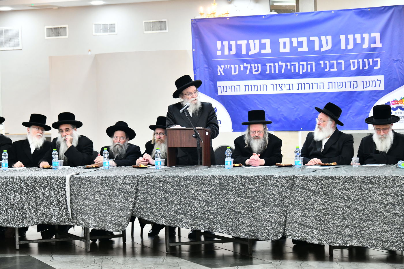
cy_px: 134
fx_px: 1122
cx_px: 202
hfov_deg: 20.4
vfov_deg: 13.7
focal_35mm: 100
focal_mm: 100
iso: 4000
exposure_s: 1/160
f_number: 5.6
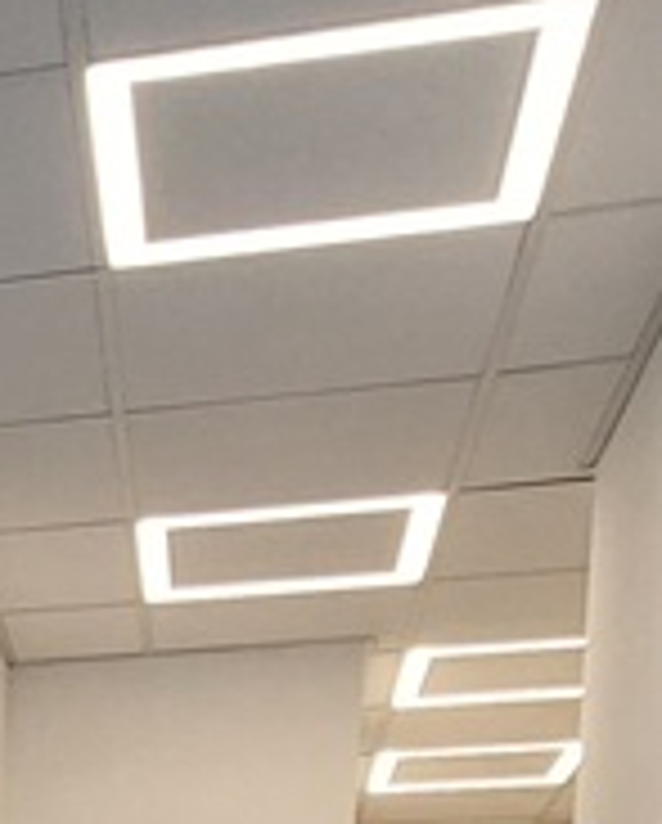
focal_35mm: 83
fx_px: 2028
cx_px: -513
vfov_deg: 18.1
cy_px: 1495
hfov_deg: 15.9
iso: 64
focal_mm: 1.74
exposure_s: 1/100
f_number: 2.2
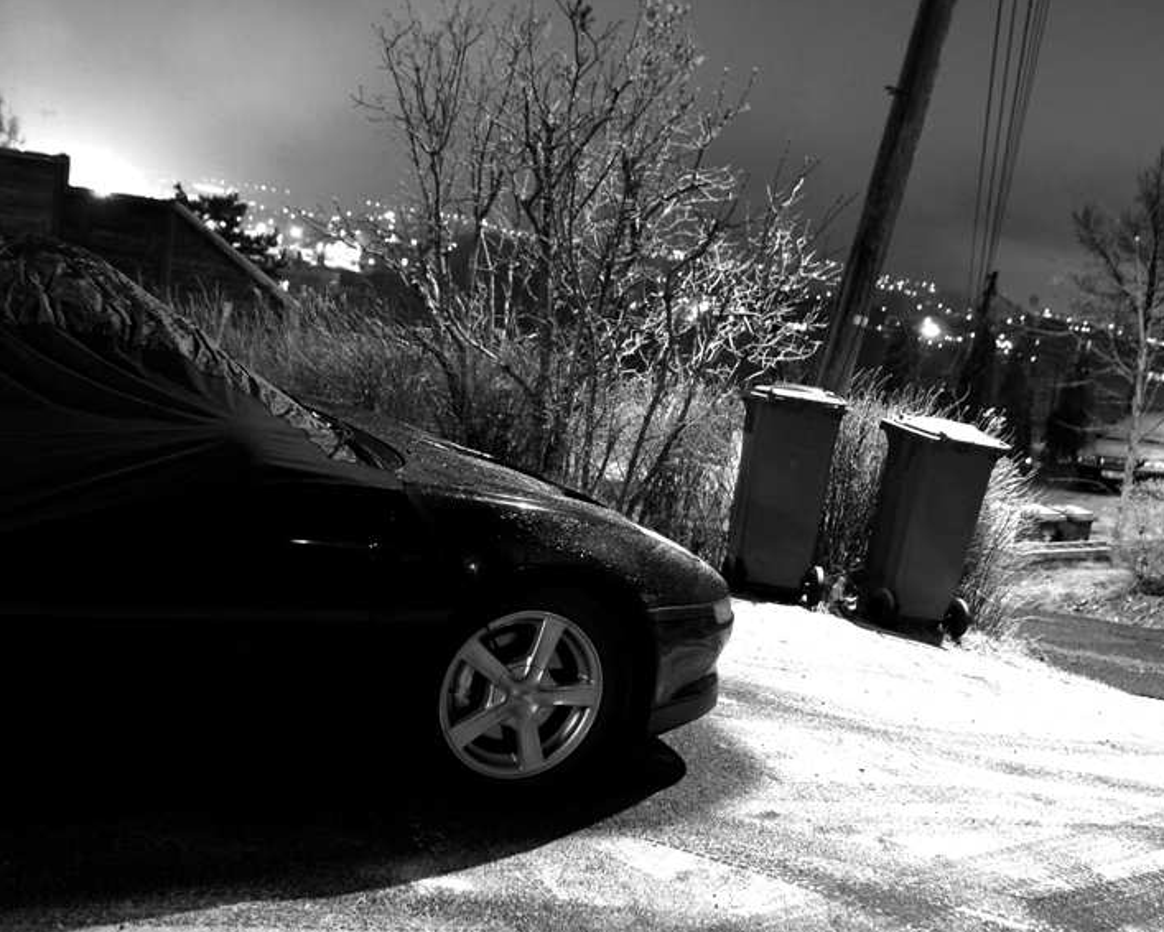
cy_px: 454
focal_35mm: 35
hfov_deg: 51.9
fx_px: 1195
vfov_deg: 42.6
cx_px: 540
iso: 400
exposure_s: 1.6
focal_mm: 17
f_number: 2.8
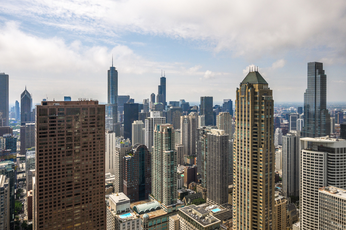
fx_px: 236
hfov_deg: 72.2
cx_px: 191
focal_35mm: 25
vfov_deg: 51.9
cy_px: 120
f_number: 7.1
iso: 250
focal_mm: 20.5
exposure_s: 1/640
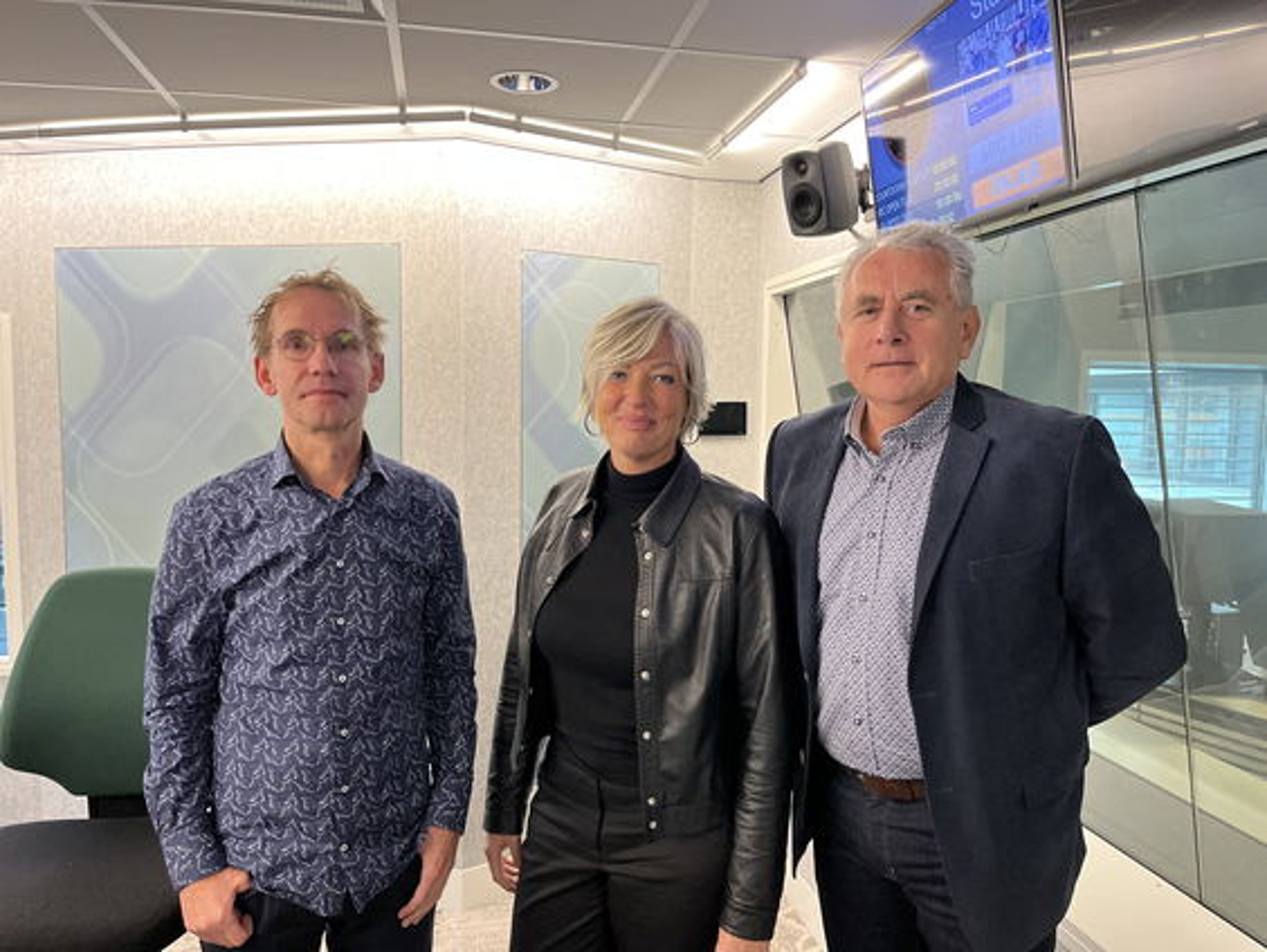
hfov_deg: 67.3
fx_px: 952
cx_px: 634
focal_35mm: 26
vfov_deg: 53.1
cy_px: 476
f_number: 1.6
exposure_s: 1/51
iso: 200
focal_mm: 5.1
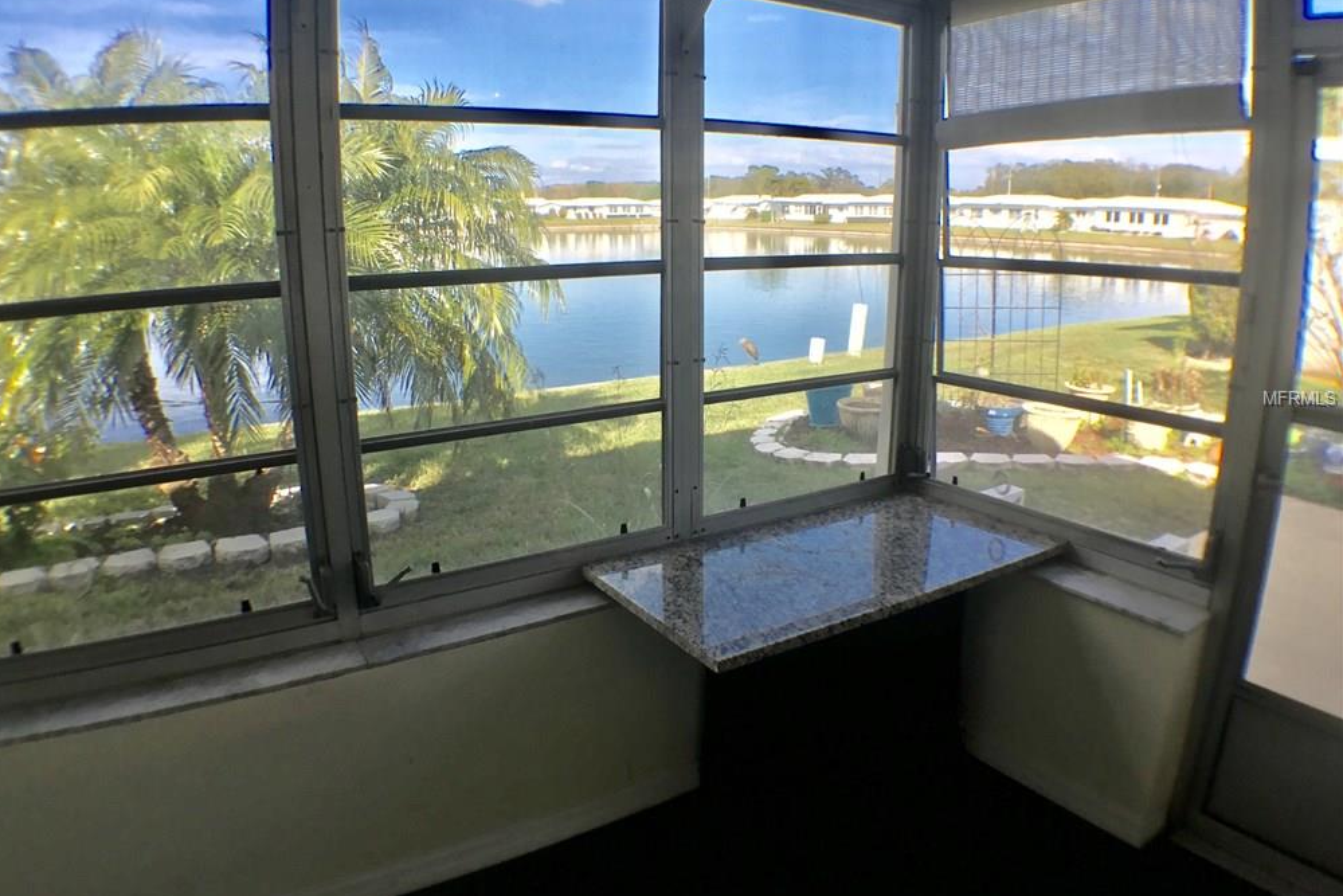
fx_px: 1231
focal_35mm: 33
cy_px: 399
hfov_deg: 57.2
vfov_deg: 39.9
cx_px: 657
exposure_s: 1/497
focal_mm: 3.3
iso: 25
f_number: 2.4
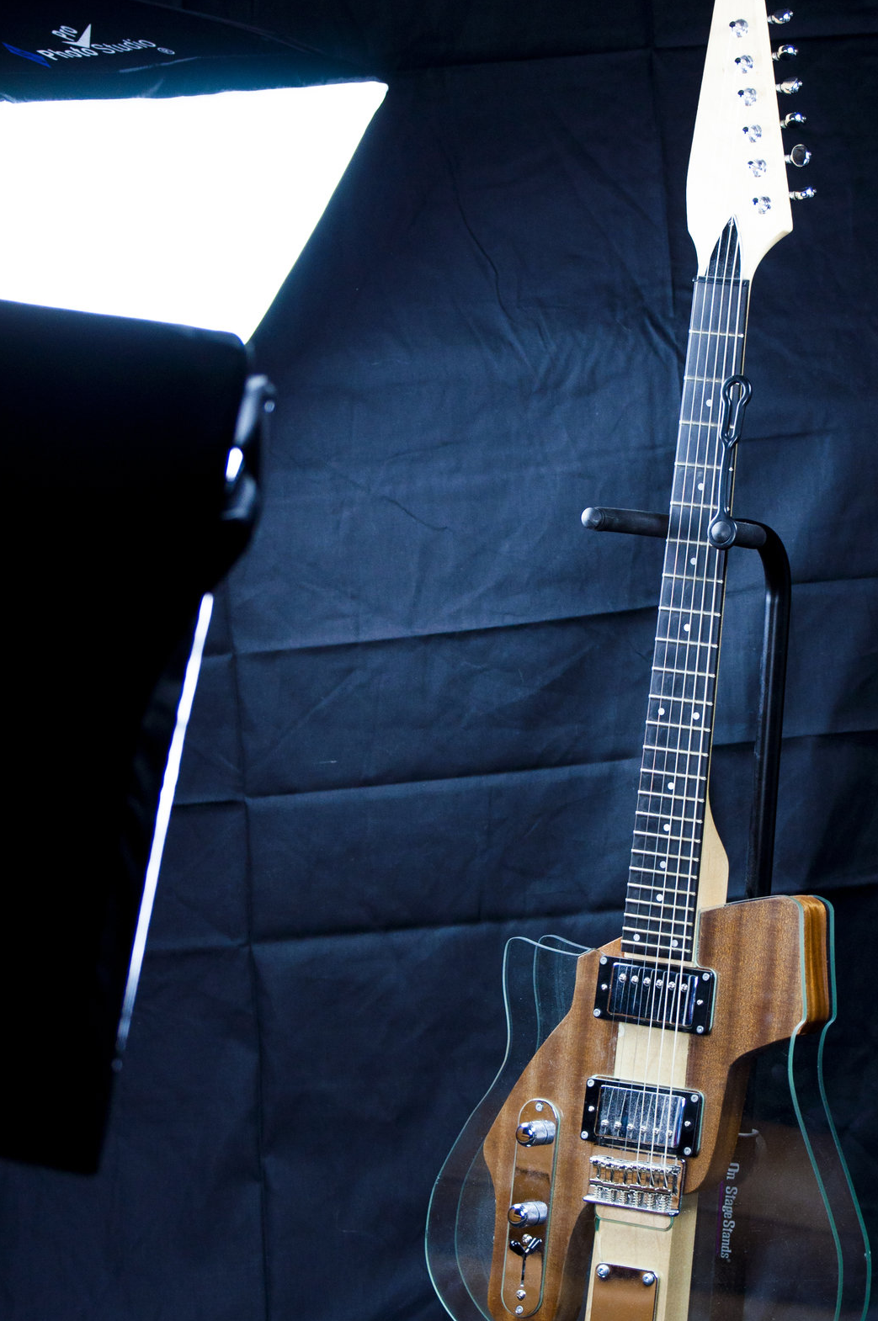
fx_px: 5170
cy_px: 735
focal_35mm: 141
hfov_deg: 9.7
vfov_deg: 14.6
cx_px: 551
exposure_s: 1/50
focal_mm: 70
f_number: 4.5
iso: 100
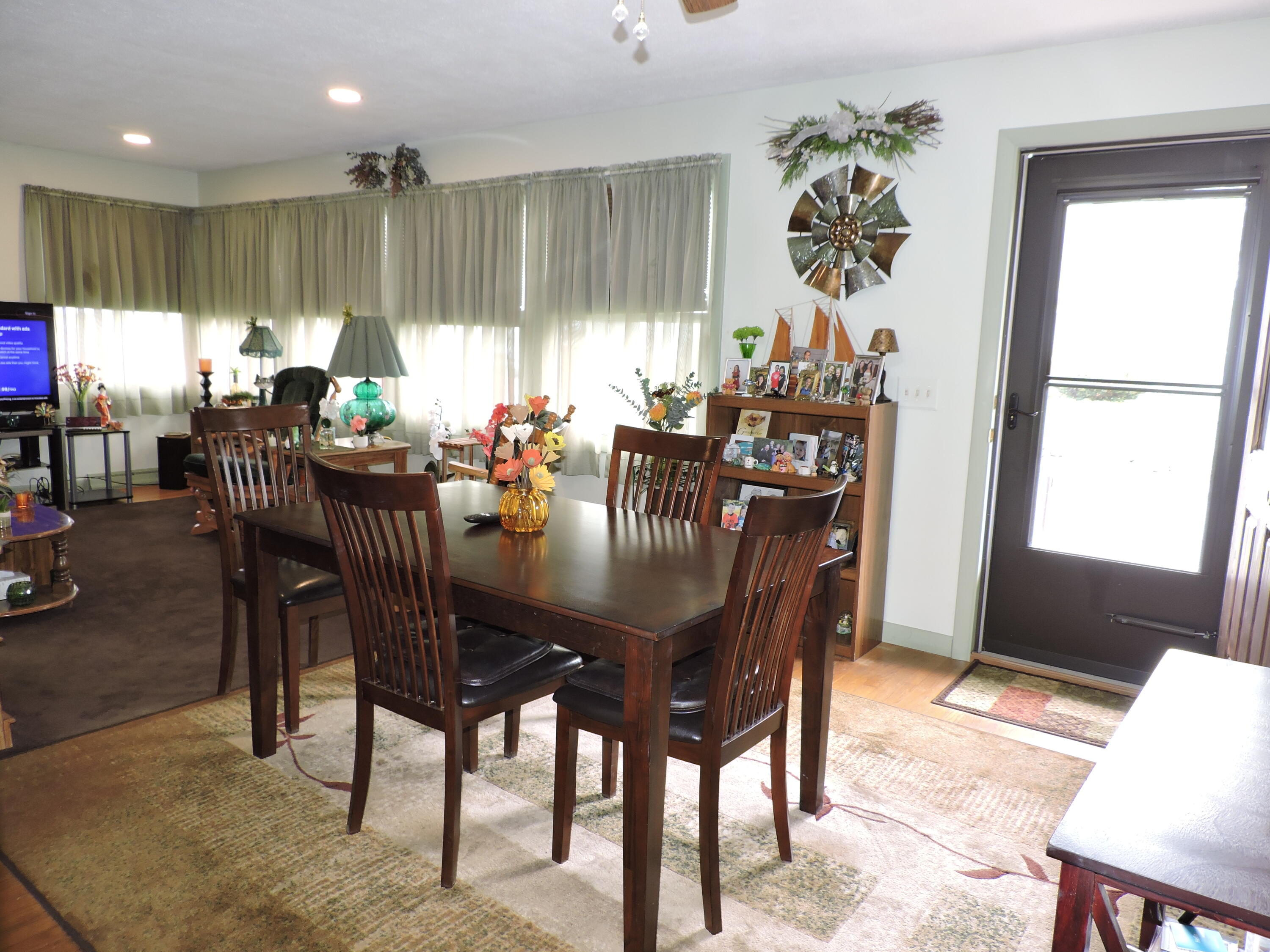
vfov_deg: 56.8
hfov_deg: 71.6
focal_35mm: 24
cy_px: 476
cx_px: 635
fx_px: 881
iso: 140
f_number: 3
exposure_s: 1/20
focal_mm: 4.3
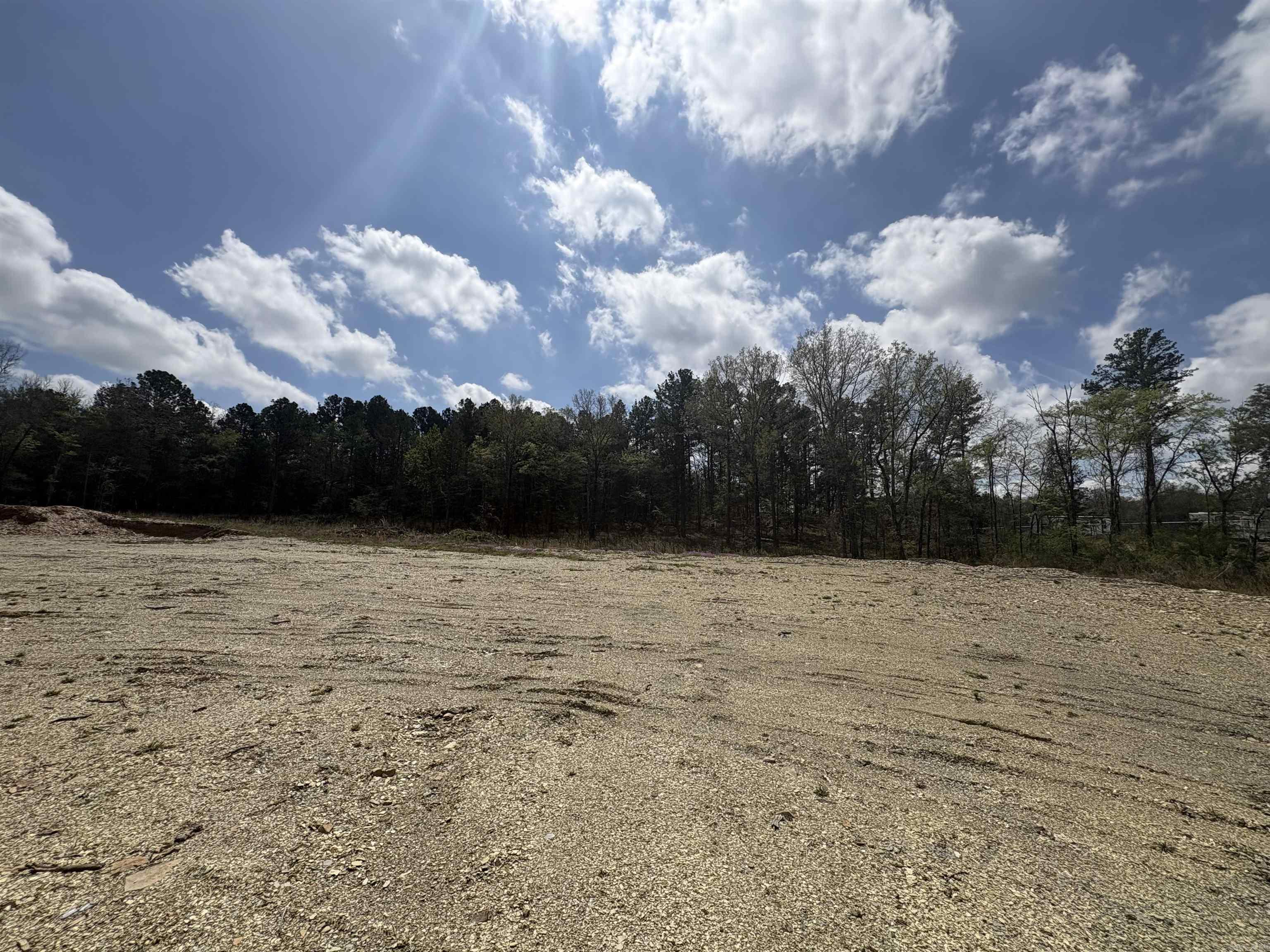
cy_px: 476
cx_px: 635
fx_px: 514
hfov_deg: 102.1
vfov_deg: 85.7
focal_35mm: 14
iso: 50
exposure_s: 1/4630
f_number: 2.2
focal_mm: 2.22
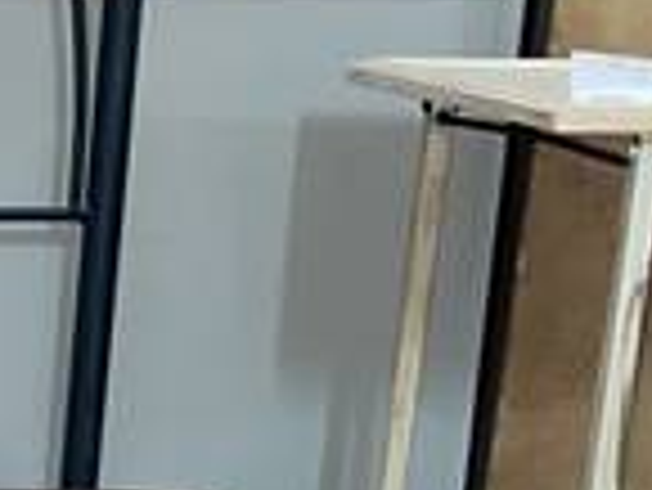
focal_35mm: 184
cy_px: 1088
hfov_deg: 9.9
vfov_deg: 7.6
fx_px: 3469
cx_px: -688
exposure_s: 1/7
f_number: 1.6
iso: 100
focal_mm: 5.1
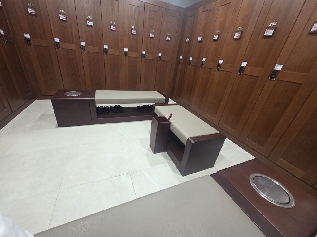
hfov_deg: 106.2
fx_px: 119
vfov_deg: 89.9
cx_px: 158
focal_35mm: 13
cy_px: 118
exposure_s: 1/60
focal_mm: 2.2
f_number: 1.9
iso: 200
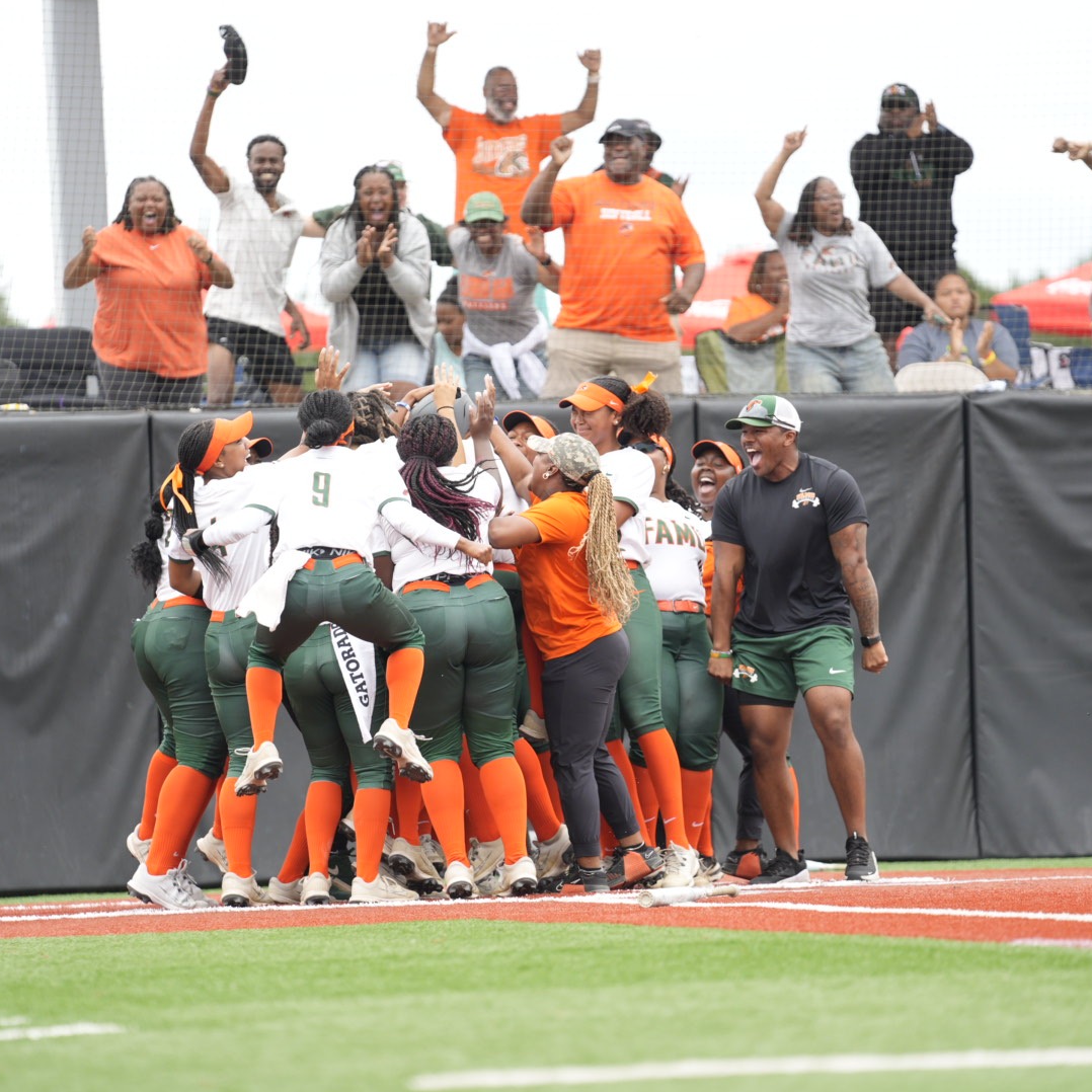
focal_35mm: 255
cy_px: 546
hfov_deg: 6.9
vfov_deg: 6.9
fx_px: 9101
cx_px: 527
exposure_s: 1/4000
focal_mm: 200
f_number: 2.8
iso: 640
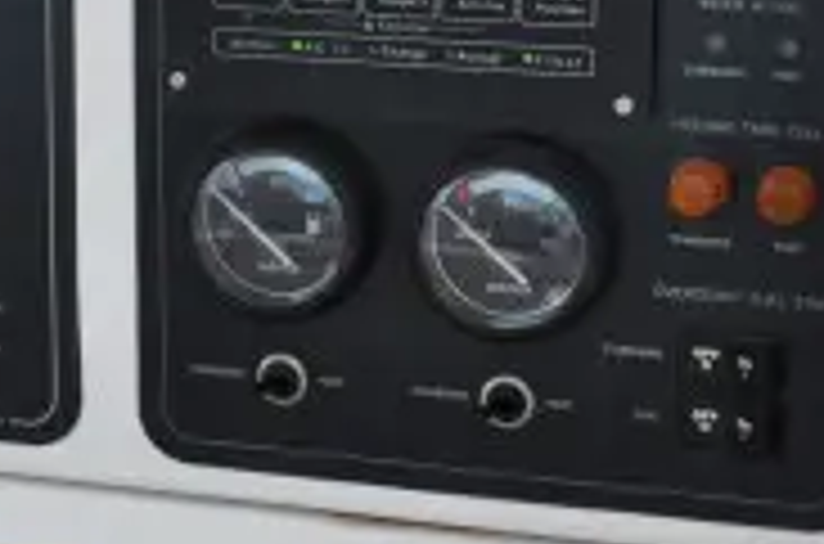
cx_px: 144
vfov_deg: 10.8
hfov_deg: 16.2
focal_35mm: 126
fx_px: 2877
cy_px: 187
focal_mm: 24
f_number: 4
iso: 560
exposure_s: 1/60
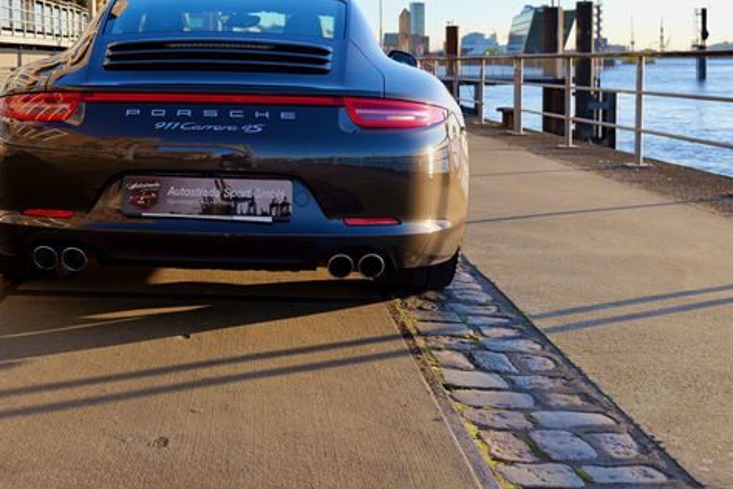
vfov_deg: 28.1
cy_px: 97
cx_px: 238
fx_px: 957
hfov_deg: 41.3
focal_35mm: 47
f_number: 5
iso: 100
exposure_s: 1/125
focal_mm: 29
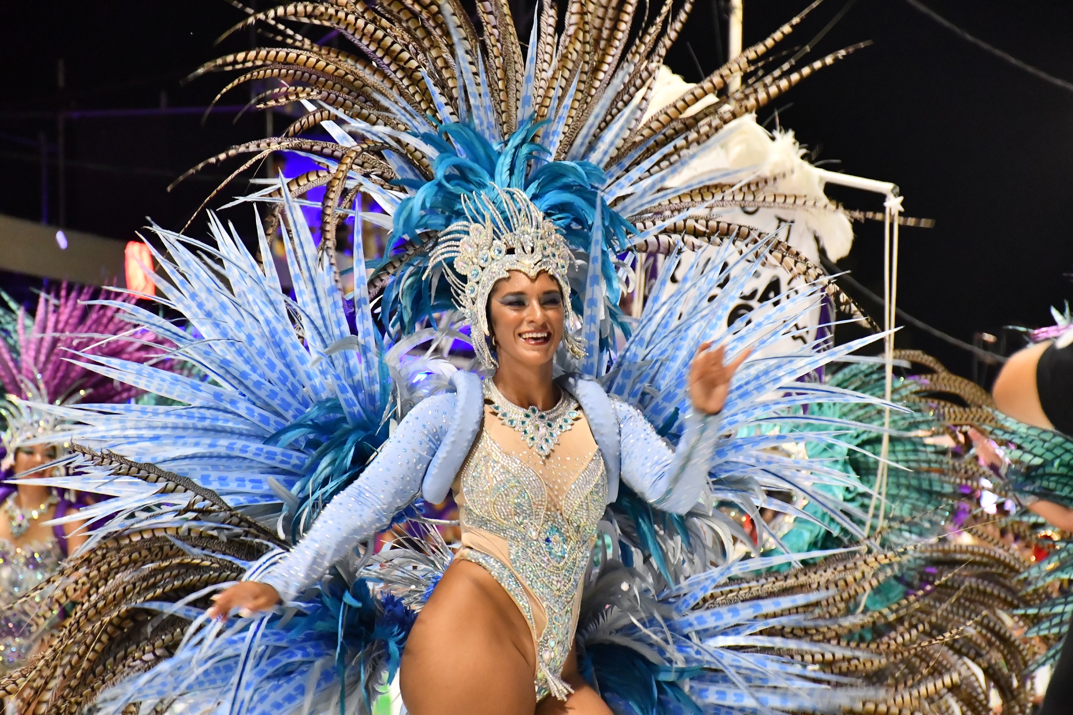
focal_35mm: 135
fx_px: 4023
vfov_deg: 10.2
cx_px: 536
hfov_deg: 15.2
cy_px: 358
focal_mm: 90
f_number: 5.3
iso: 5000
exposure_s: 1/160
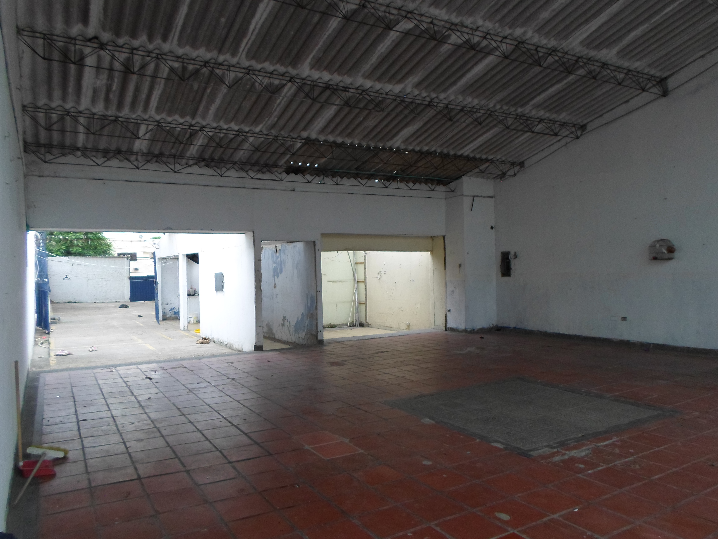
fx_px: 519
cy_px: 270
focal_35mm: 25
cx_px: 359
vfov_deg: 54.9
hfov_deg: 69.4
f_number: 2.5
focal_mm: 4.5
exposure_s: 1/90
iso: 80
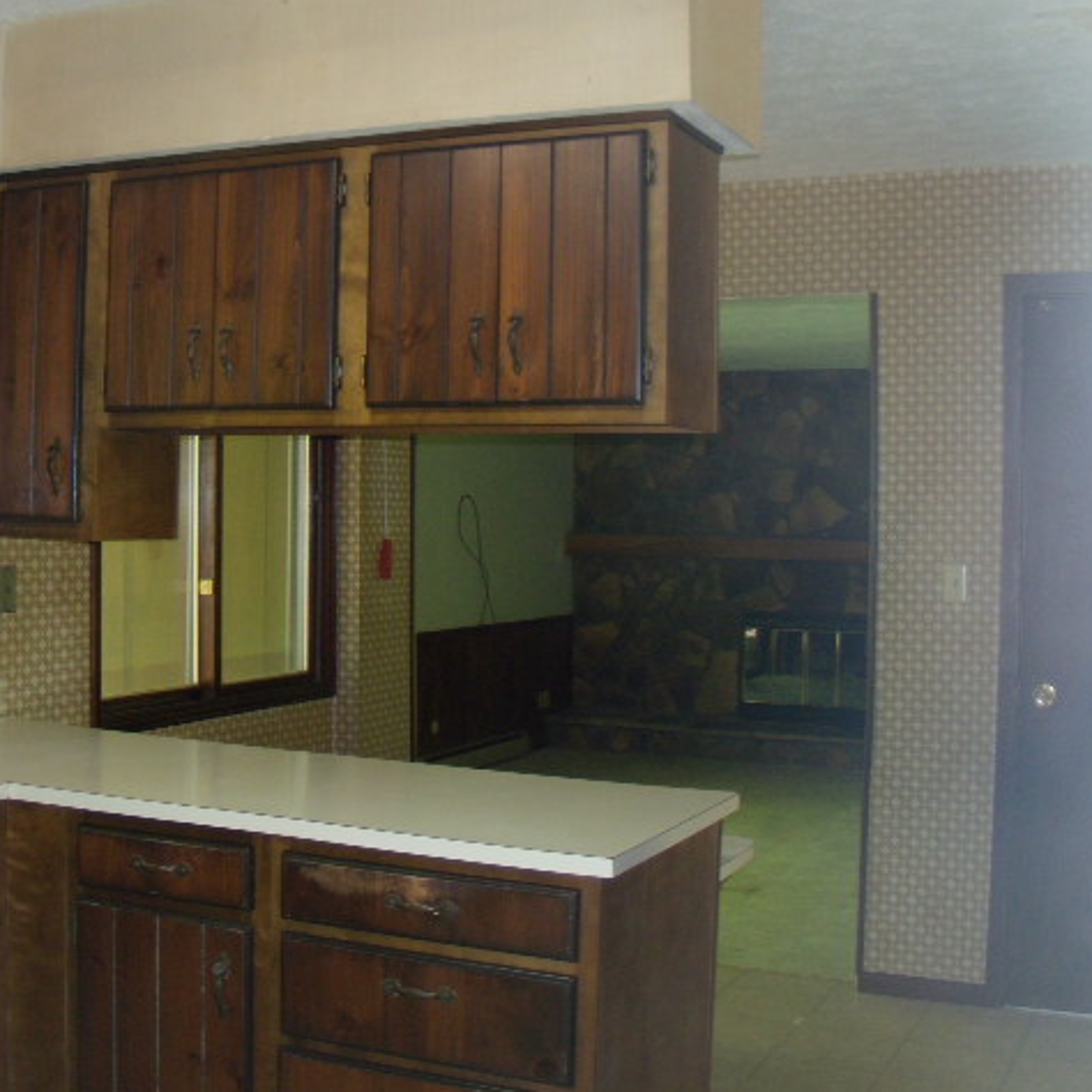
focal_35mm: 43
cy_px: 541
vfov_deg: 39.2
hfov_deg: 38.8
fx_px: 1535
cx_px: 385
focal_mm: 6.4
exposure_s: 1/30
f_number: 3.6
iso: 250
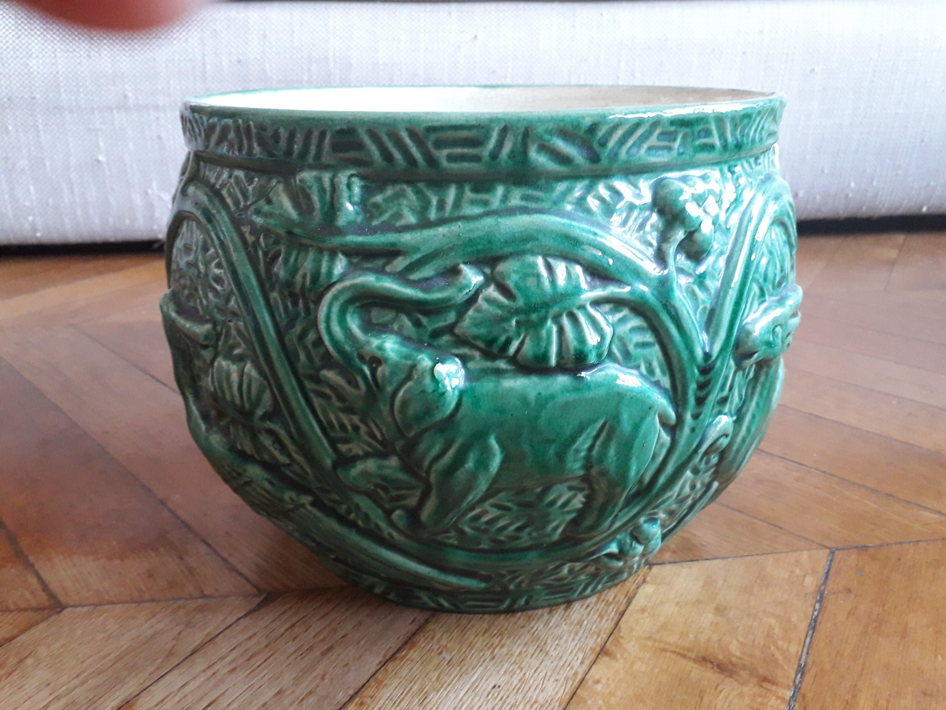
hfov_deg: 65.3
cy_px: 355
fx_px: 738
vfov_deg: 51.4
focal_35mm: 27
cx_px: 473
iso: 250
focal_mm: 3.6
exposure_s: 1/25
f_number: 1.9
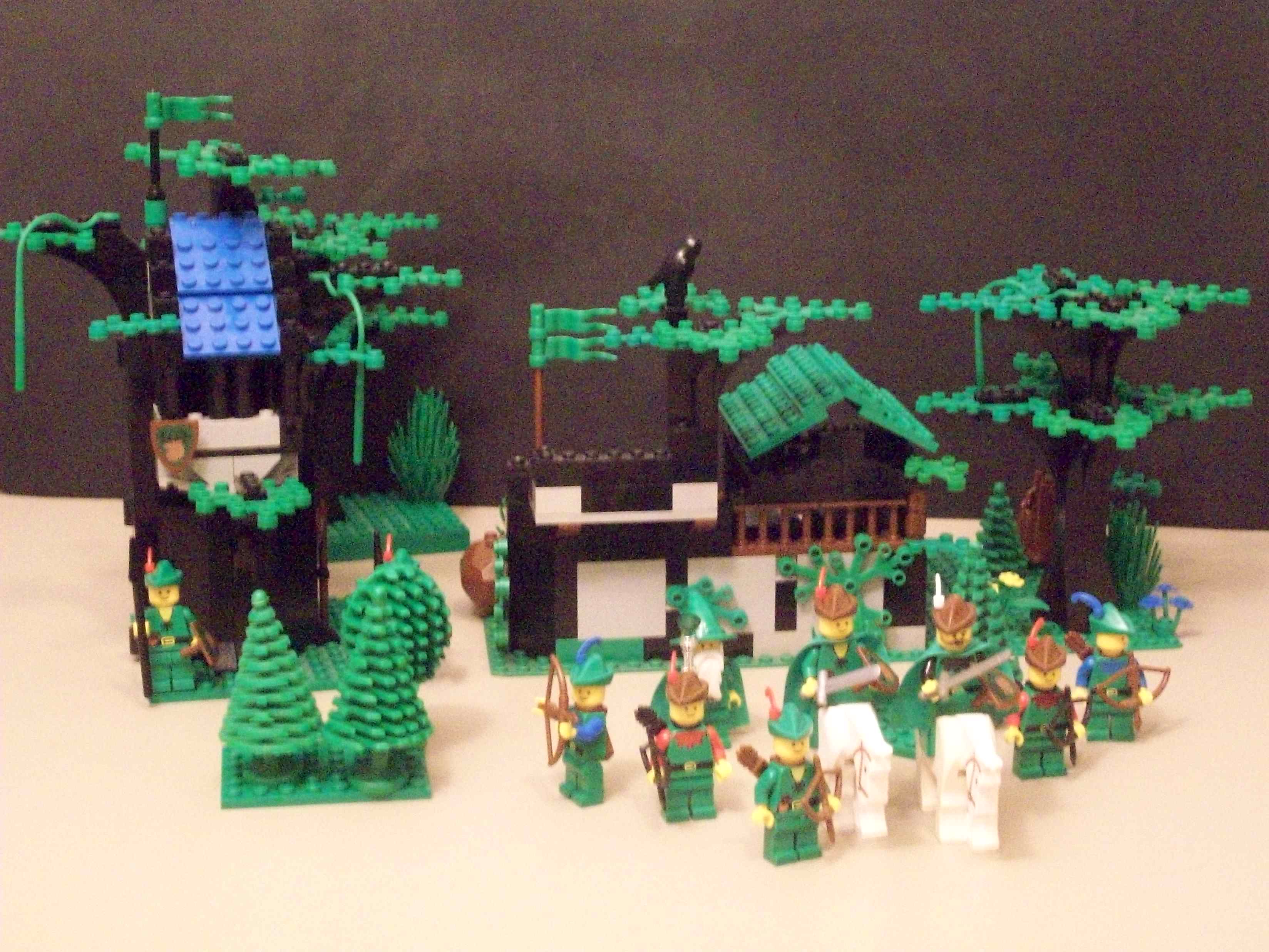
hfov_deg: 30.3
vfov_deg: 22.9
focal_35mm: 64
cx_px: 634
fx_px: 2346
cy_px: 476
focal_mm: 10.7
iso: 800
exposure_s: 1/11.2
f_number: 3.8
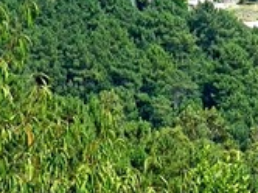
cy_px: 27
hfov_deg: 3.7
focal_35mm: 531
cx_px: 375
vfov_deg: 2.8
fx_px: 3952
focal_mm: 31.2
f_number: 5.4
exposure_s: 1/320
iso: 160
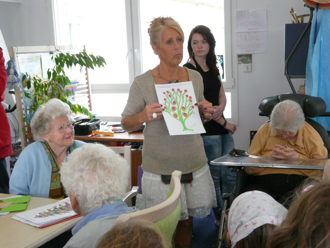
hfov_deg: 38.9
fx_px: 467
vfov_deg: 29.7
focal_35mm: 49
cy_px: 124
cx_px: 165
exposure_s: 1/100
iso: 400
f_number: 3.2
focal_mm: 8.1
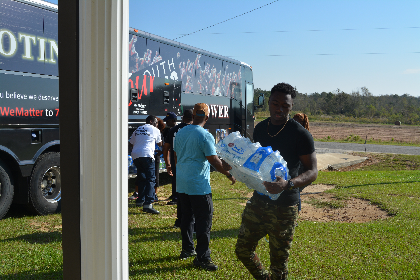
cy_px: 140
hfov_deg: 49.6
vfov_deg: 34.2
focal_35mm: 39
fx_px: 455
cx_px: 210
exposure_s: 1/320
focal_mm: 26
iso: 100
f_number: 9
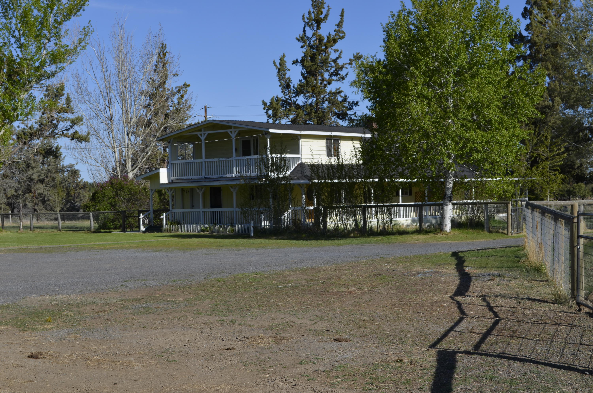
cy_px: 196
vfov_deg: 22.5
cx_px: 296
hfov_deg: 33.5
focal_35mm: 60
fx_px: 986
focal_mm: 40
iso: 100
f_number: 9
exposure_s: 1/320
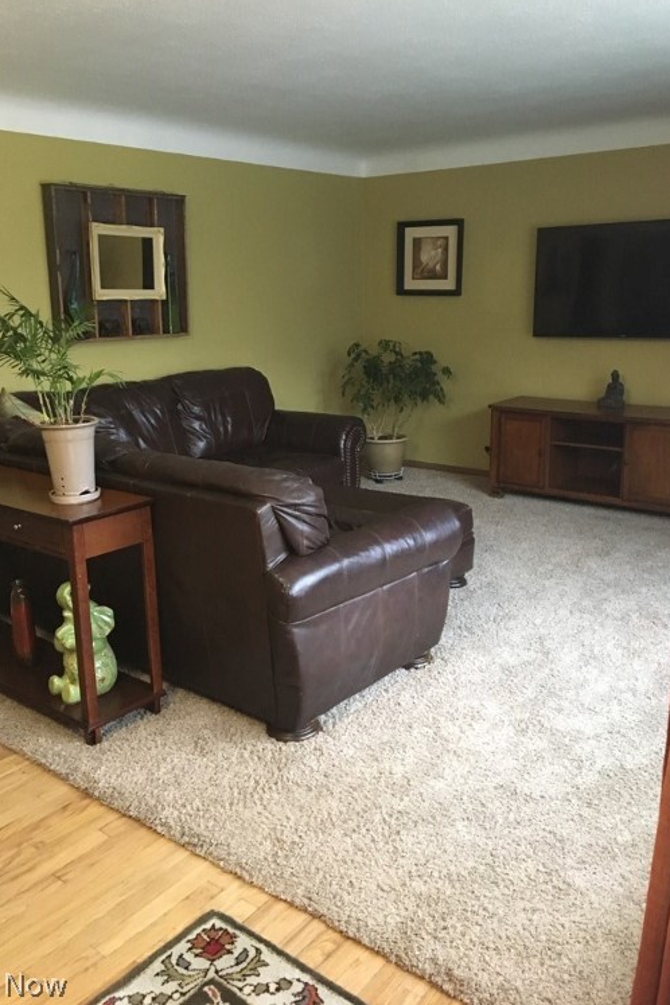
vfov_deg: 60.3
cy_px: 490
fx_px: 865
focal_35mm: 31
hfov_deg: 42.3
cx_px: 313
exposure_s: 1/15
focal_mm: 4.15
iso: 250
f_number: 2.2
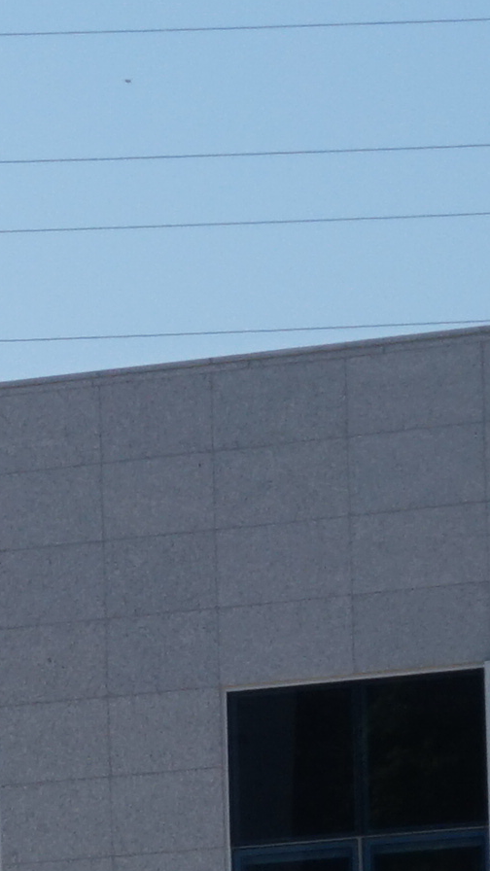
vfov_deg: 6.8
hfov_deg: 3.8
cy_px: 1675
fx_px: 7068
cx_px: -1065
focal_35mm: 306
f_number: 11
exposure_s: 1/320
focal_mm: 32
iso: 200
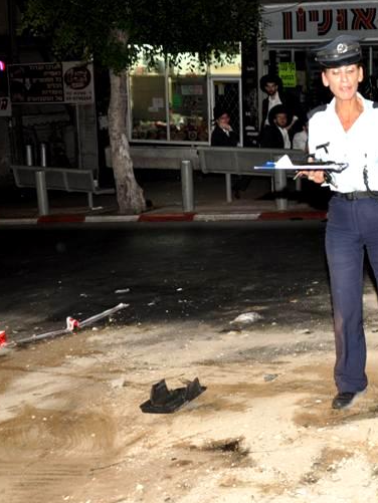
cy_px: 226
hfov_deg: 26.2
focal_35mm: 53
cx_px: 375
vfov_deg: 36.1
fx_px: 771
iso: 500
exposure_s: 1/60
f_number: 5
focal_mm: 18
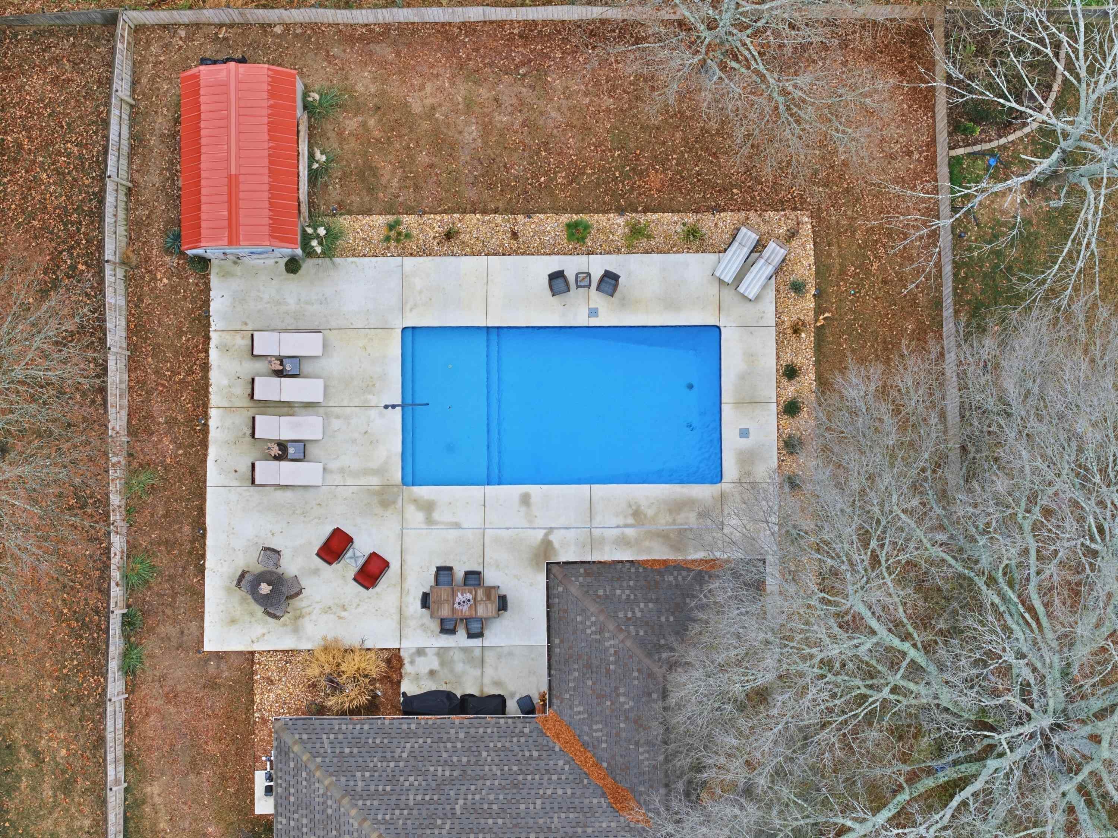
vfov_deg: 21.0
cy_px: 419
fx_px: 2261
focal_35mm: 70
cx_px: 559
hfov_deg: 27.8
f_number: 2.8
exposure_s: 1/200
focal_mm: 19.4
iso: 120
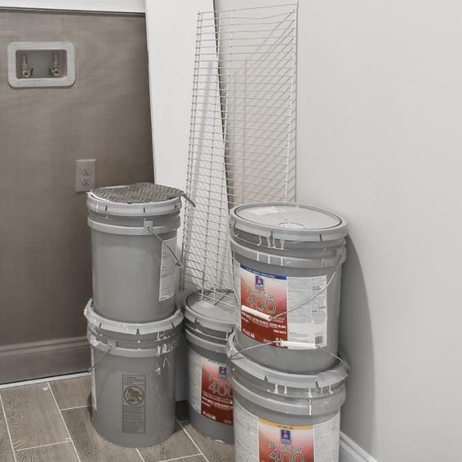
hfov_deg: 43.9
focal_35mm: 36
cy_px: 80
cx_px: 92
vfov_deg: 43.5
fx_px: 544
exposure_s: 1/6
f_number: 7.1
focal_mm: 10
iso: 100
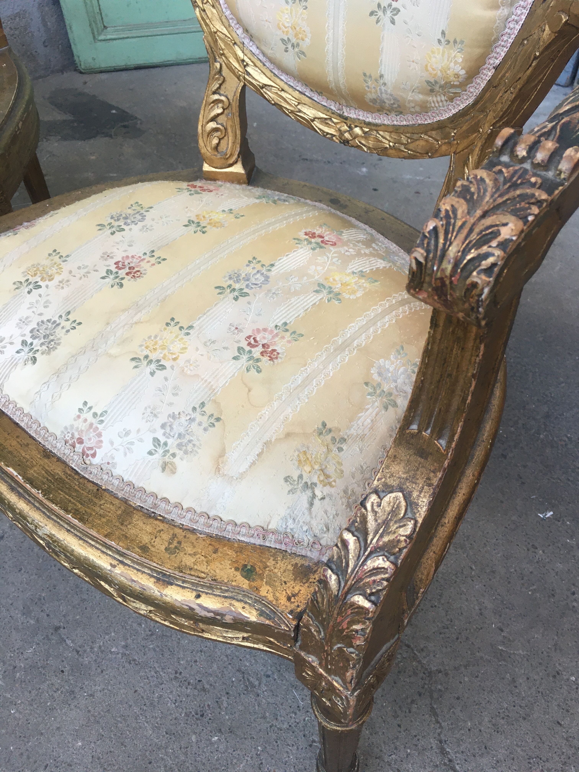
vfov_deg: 61.7
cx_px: 290
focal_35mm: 29
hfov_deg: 48.2
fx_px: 647
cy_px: 386
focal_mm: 4.15
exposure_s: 1/33
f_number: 2.2
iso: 40
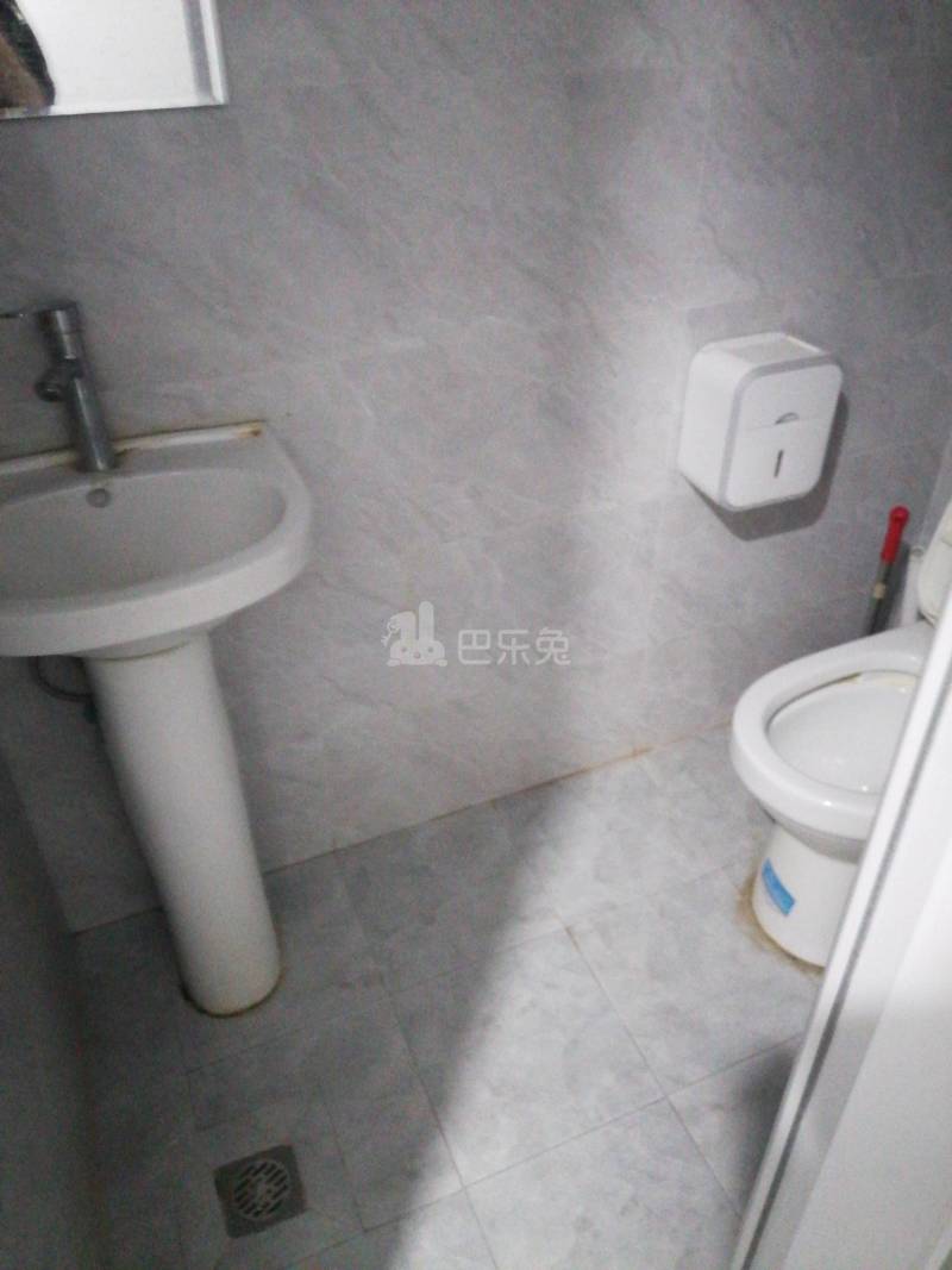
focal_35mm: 27
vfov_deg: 65.3
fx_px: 990
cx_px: 476
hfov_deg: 51.3
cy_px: 635
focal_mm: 5.3
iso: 2500
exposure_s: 1/14.3
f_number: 1.8
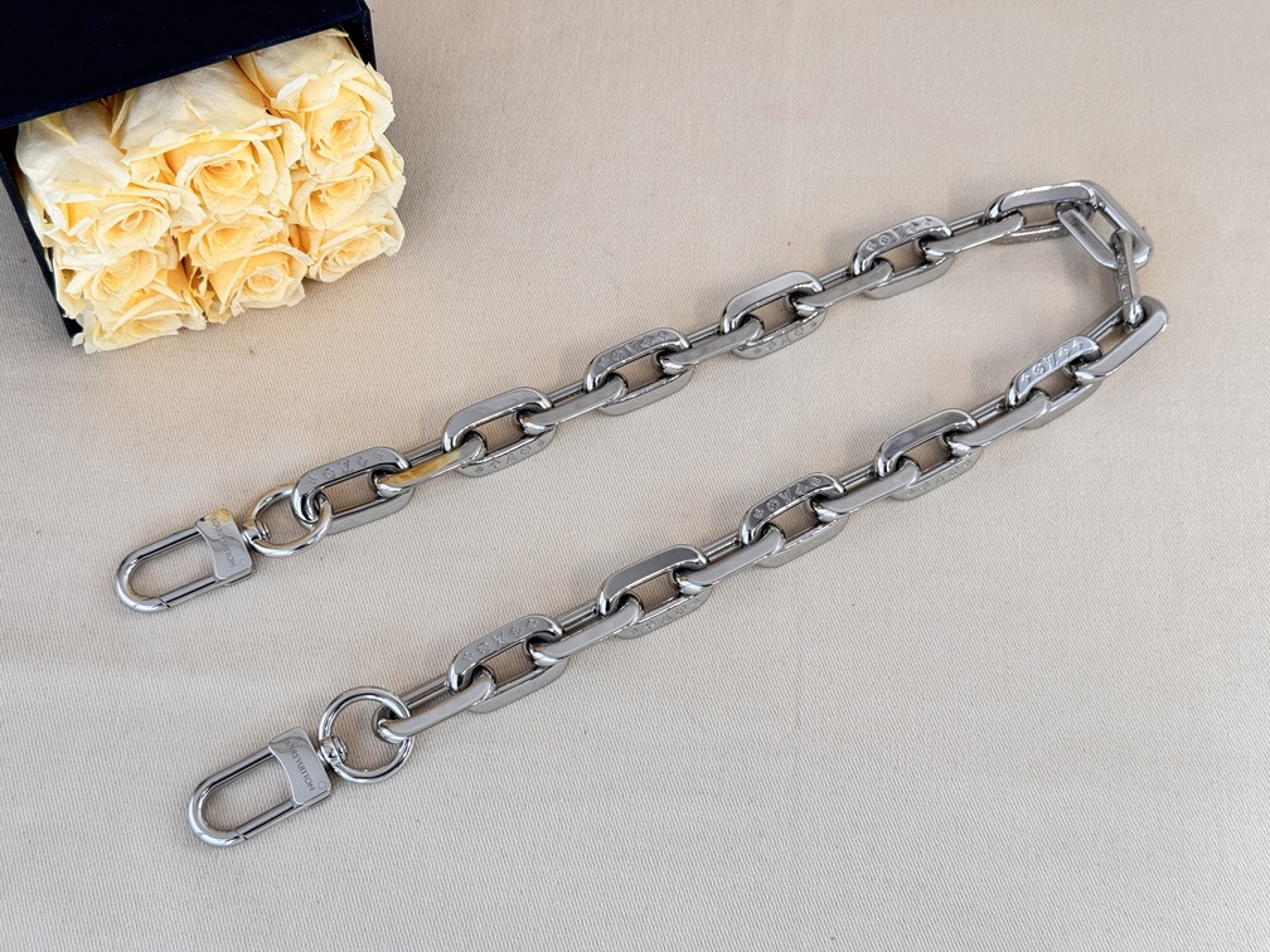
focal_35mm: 48
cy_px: 476
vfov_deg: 30.3
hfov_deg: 39.7
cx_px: 635
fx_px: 1761
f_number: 1.78
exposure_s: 1/53
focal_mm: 6.76
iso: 64
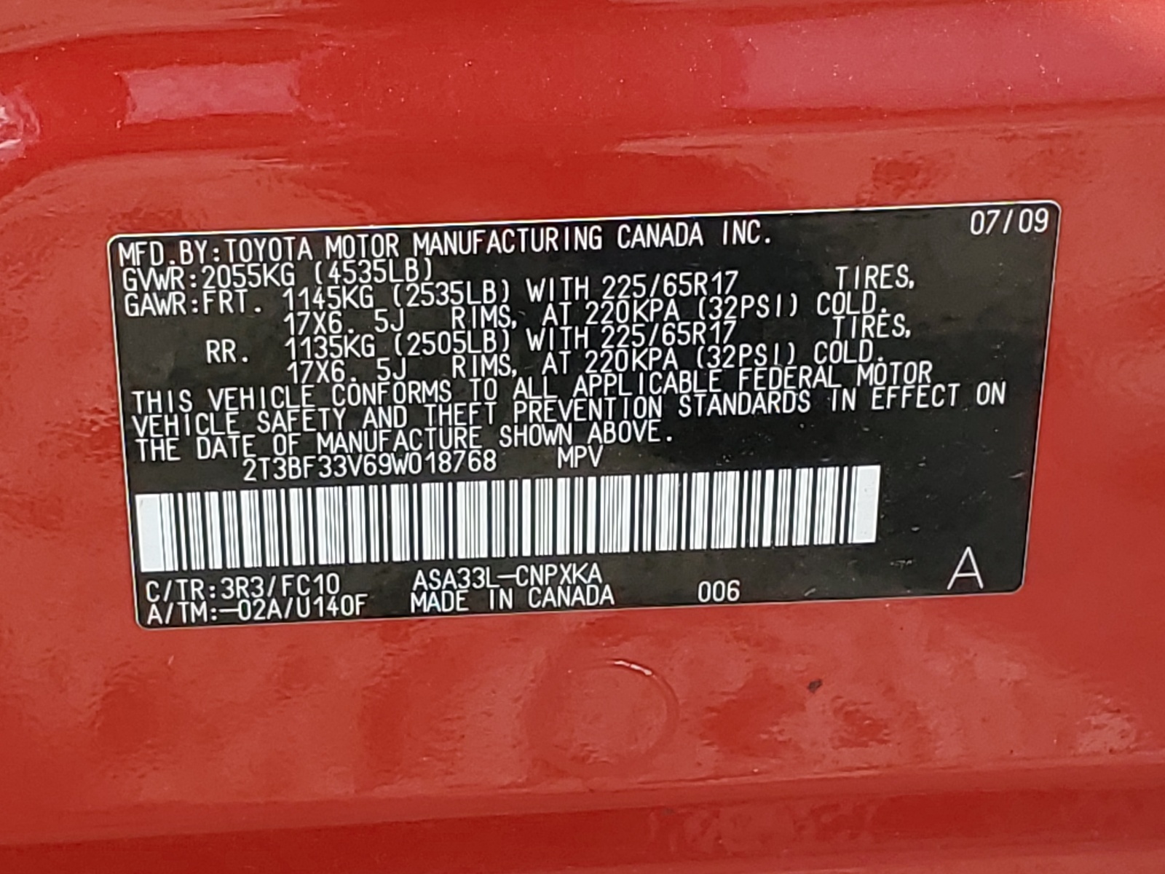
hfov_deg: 67.3
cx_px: 582
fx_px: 875
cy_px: 437
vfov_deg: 53.1
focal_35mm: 26
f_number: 1.5
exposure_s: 1/714
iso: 50
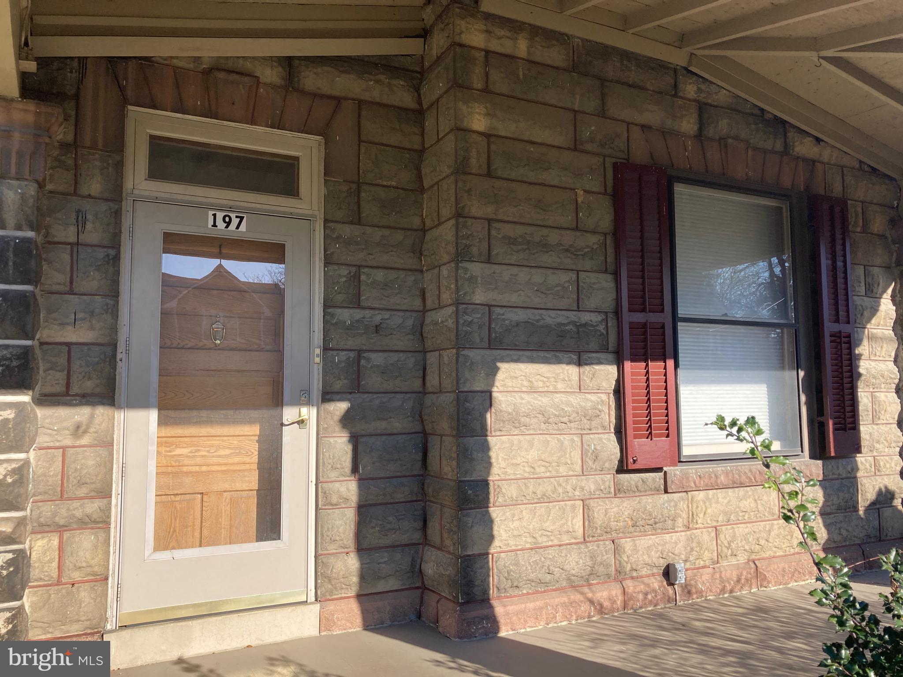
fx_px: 730
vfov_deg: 49.7
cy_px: 338
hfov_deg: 63.4
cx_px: 452
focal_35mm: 28
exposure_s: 1/796
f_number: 1.8
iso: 20
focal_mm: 3.99
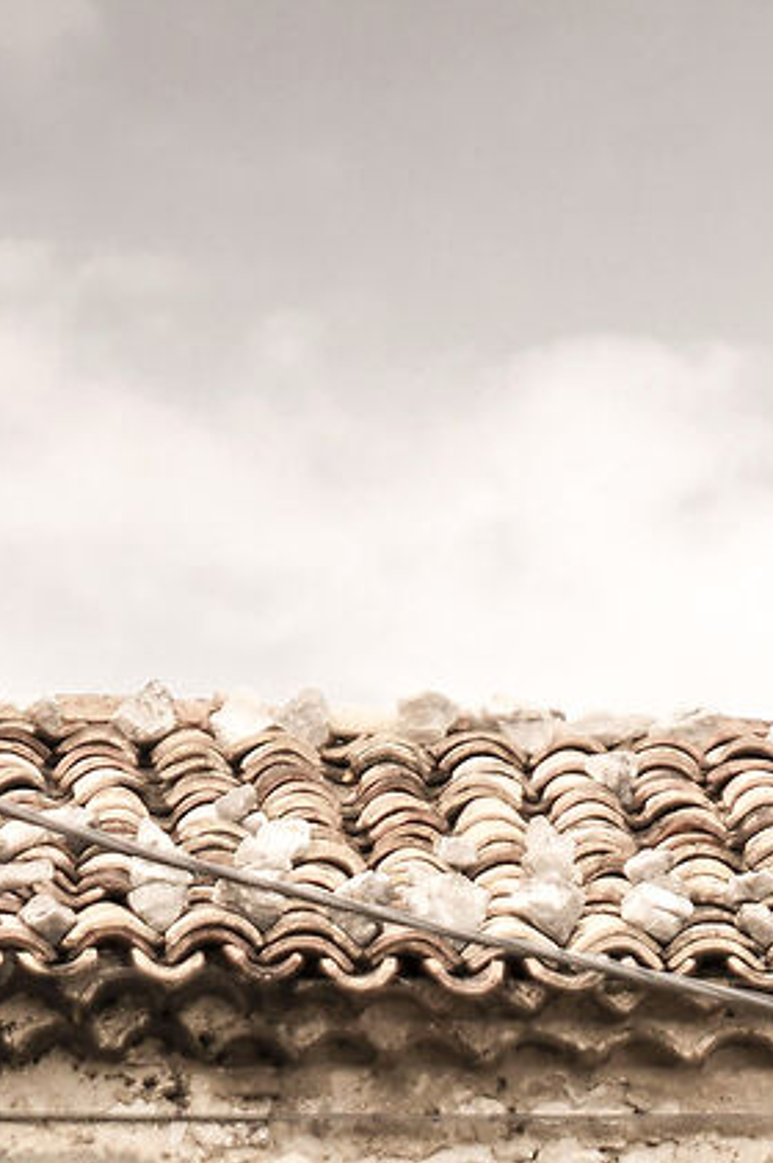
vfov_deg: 4.7
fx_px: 13807
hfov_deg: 3.2
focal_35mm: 428
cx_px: 652
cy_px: 2467
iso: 100
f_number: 2.8
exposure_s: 1/1250
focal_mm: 50
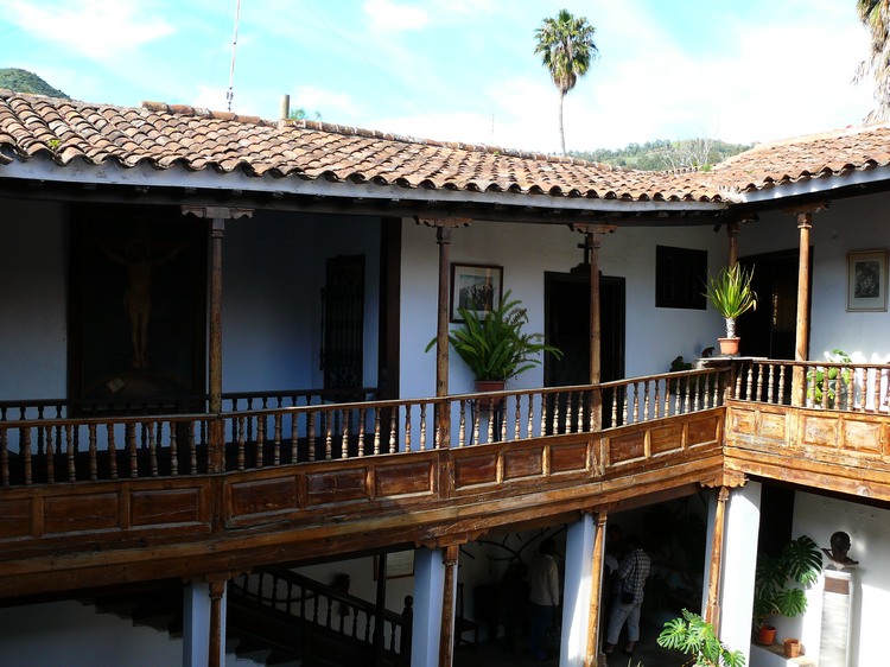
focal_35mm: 35
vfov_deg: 40.7
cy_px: 334
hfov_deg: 52.6
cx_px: 445
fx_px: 900
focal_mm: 7.4
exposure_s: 1/200
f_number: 4
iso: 100
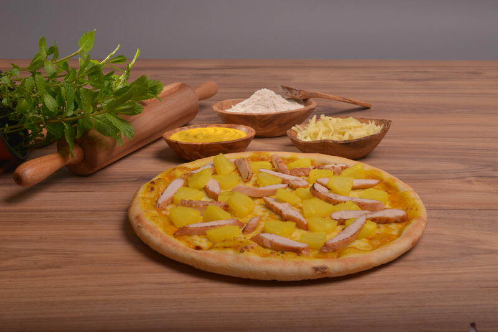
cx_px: 249
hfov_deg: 39.6
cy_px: 166
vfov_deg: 27.0
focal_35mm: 50
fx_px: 691
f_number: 16
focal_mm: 50
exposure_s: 1/250
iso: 1000
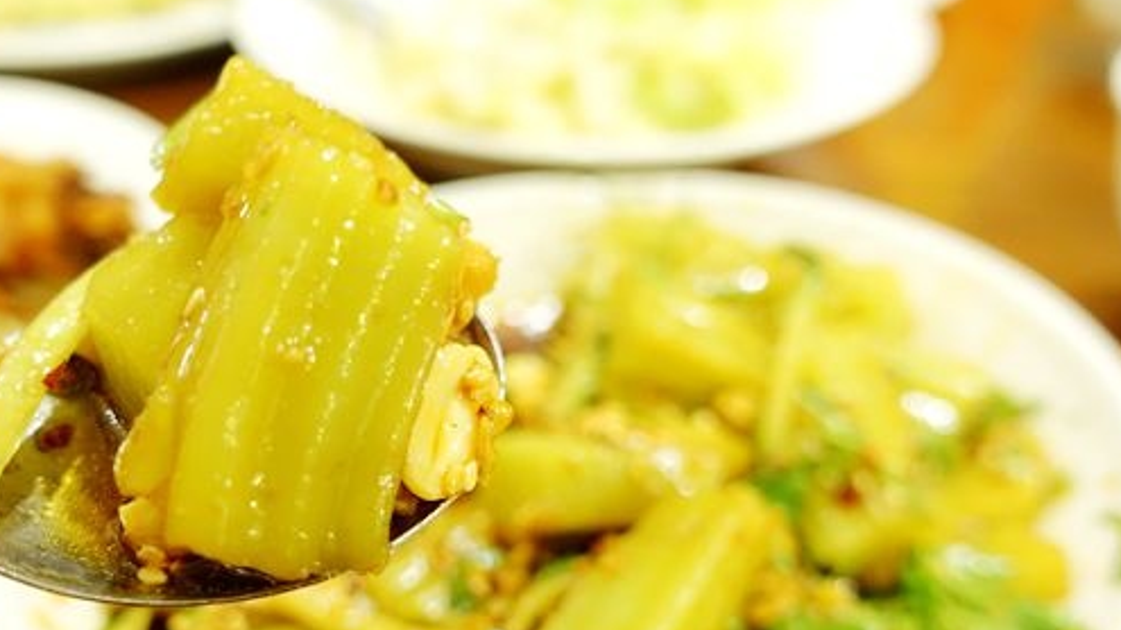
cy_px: 418
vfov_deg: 35.3
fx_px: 981
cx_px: 414
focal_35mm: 33
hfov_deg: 58.7
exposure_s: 1/25
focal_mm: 8.8
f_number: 2.5
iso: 800
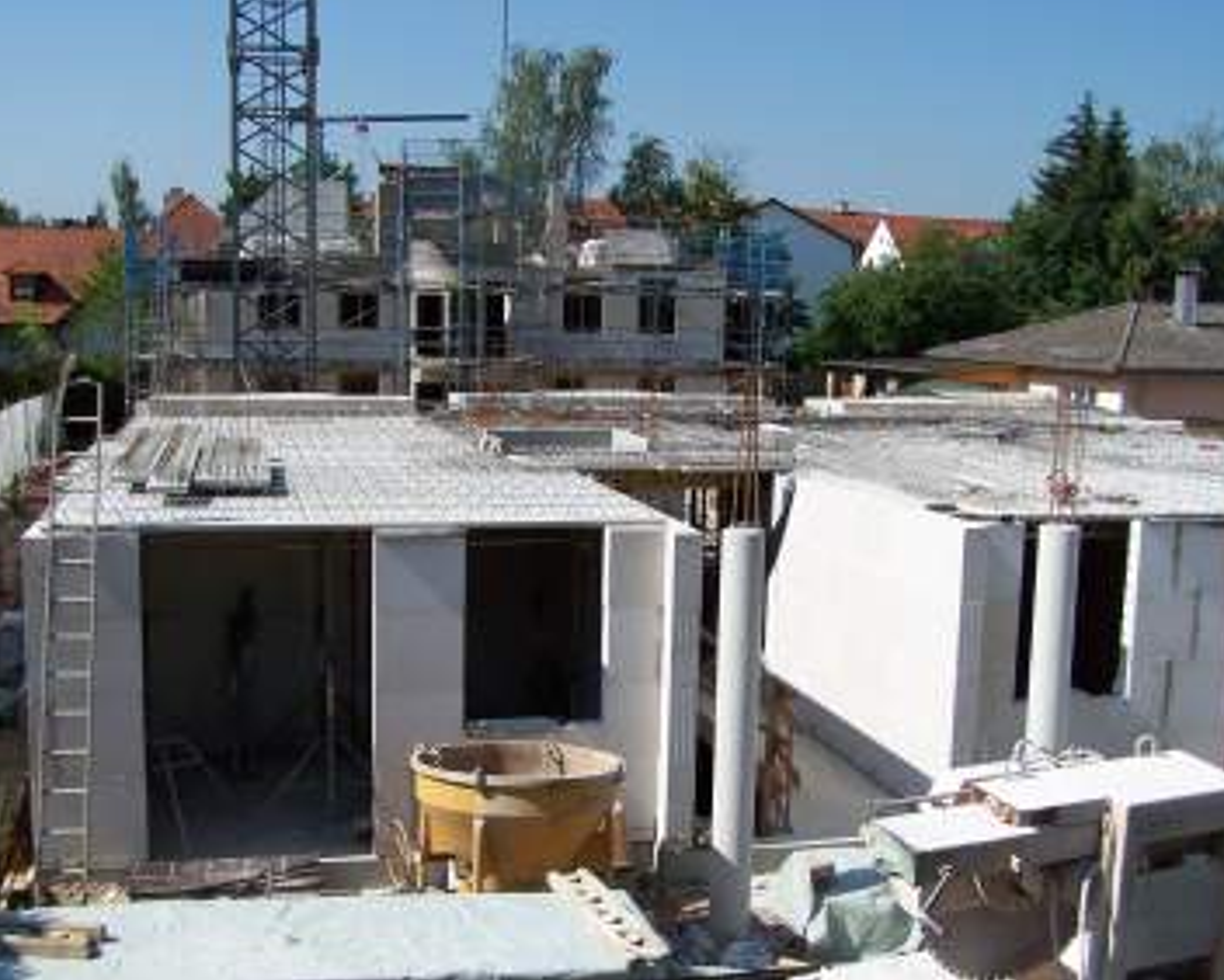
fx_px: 1450
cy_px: 488
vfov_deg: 37.4
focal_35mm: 40
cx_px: 619
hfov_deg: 45.8
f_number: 4
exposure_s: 1/750
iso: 80
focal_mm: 6.3
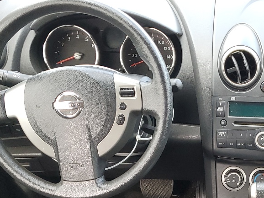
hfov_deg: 26.1
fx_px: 549
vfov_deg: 19.0
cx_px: 240
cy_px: 254
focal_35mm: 72
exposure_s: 1/120
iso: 76
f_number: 1.5
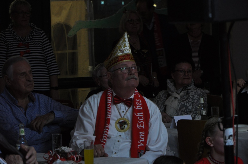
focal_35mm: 174
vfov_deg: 7.9
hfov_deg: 11.9
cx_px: 131
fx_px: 1194
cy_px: 87
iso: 800
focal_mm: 105
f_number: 5.6
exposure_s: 1/30
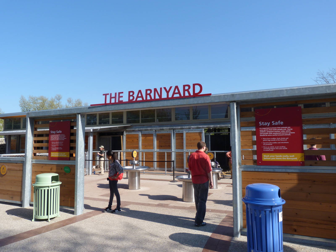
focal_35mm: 25
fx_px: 243
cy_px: 126
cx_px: 168
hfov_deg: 69.4
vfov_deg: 54.9
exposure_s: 1/250
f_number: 5.6
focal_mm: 4.5
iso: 80
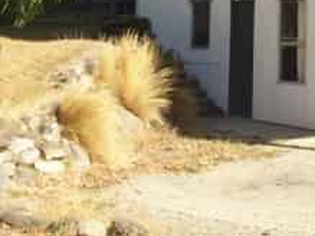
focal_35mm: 87
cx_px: 312
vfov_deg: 15.7
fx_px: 791
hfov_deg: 21.7
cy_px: -114
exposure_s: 1/1709
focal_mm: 4.15
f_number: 2.2
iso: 32
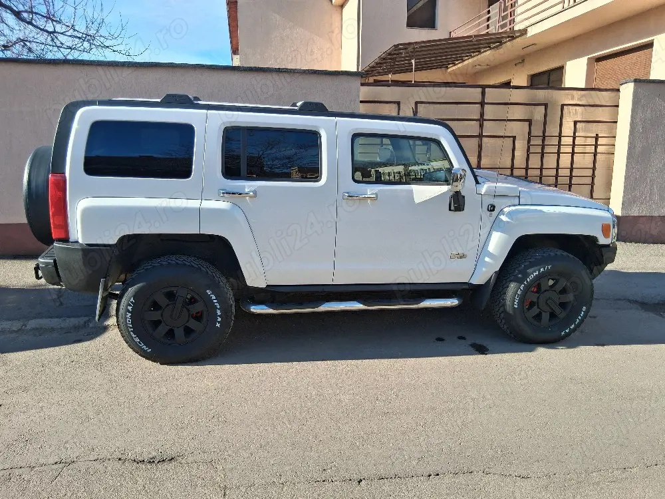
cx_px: 332
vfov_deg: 53.1
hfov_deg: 67.3
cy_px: 250
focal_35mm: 26
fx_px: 499
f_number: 1.8
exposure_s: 1/385
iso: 25
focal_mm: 3.98
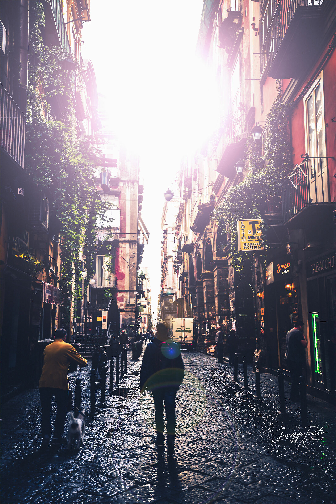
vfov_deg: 54.4
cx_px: 168
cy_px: 252
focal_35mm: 35
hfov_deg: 37.9
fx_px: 490
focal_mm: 35
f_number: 7.1
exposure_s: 1/25
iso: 50
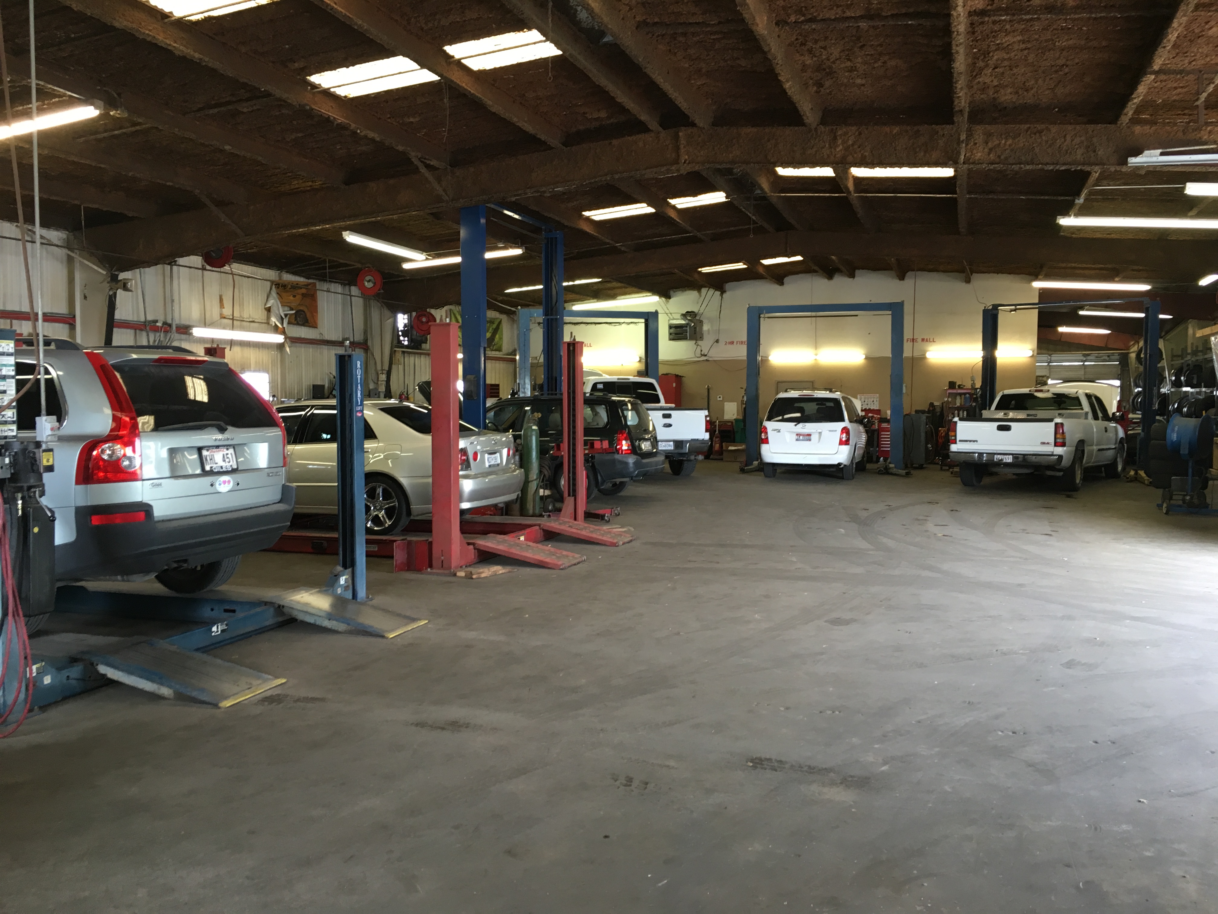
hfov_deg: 61.7
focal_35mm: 29
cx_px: 609
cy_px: 457
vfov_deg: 48.2
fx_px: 1020
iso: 64
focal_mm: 4.15
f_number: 2.2
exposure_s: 1/30
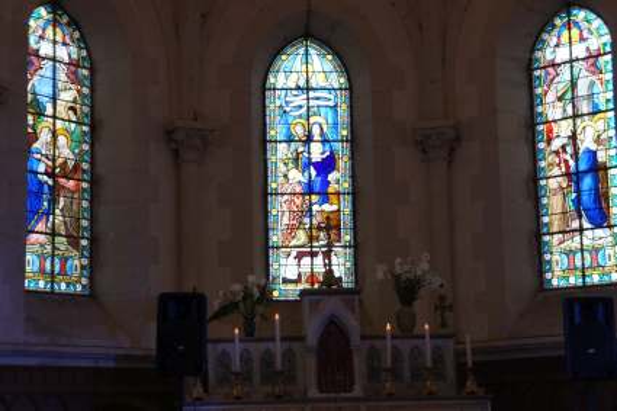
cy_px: 206
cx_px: 308
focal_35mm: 82
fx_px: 1413
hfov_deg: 24.6
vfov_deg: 16.5
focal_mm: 55
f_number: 5.6
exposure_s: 1/100
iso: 1000
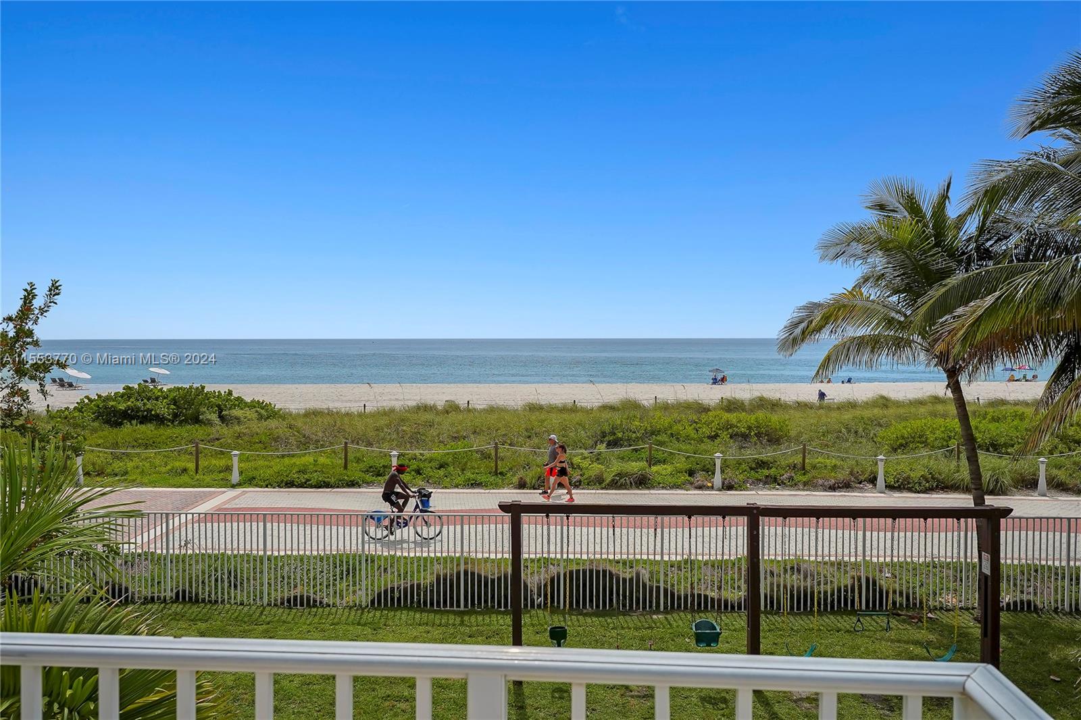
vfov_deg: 43.6
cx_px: 540
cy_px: 360
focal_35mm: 30
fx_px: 901
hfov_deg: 61.9
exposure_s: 1/2000
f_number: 6.3
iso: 320
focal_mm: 20
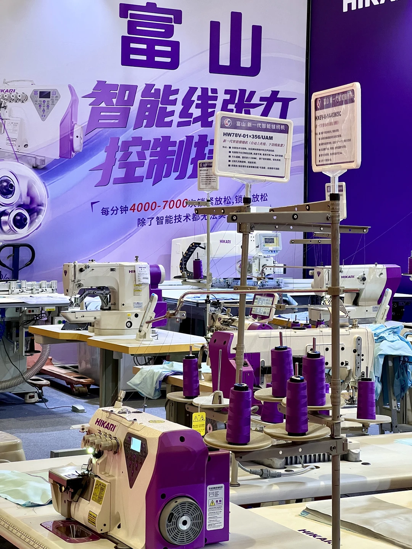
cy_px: 274
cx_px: 206
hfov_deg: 19.1
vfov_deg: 25.3
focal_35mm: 77
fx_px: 1222
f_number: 2.8
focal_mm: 9
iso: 125
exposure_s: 1/50
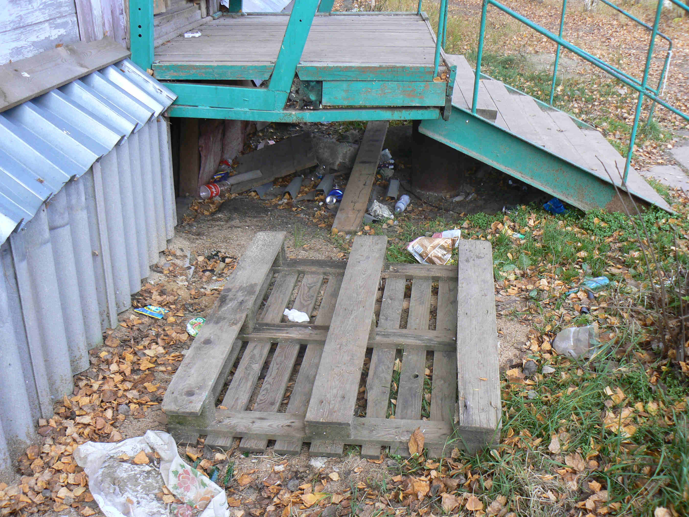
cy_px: 258
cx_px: 344
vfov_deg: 39.7
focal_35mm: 36
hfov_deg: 51.4
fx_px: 717
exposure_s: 1/50
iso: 80
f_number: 4
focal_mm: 6
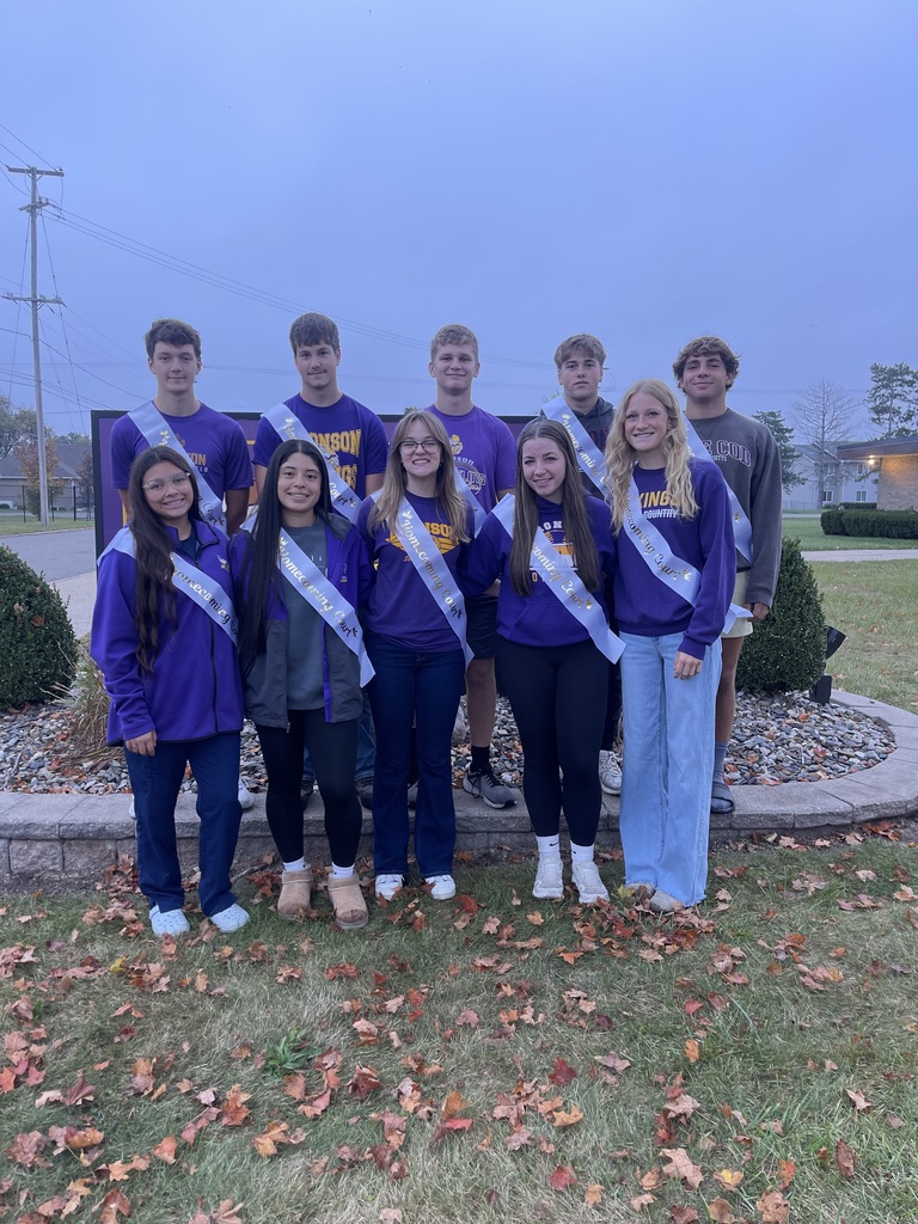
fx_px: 884
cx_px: 459
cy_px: 612
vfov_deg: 69.4
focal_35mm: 25
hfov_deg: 54.9
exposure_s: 1/60
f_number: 1.6
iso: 64
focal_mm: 5.1
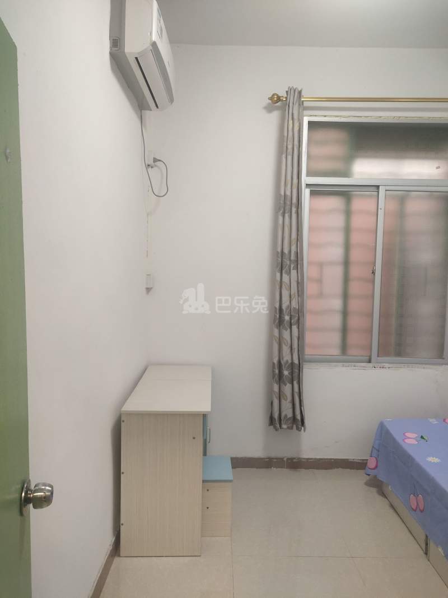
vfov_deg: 60.0
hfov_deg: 46.8
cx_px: 224
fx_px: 518
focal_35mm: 30
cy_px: 299
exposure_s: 1/50
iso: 288
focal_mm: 4.35
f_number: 1.8
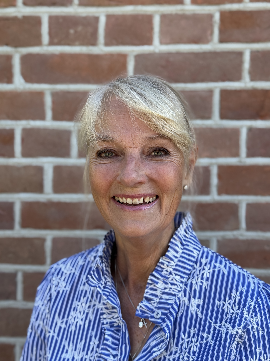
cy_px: 180
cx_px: 135
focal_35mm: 48
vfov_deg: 39.7
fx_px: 499
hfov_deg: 30.3
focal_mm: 6.76
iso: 64
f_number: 1.78
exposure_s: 1/535
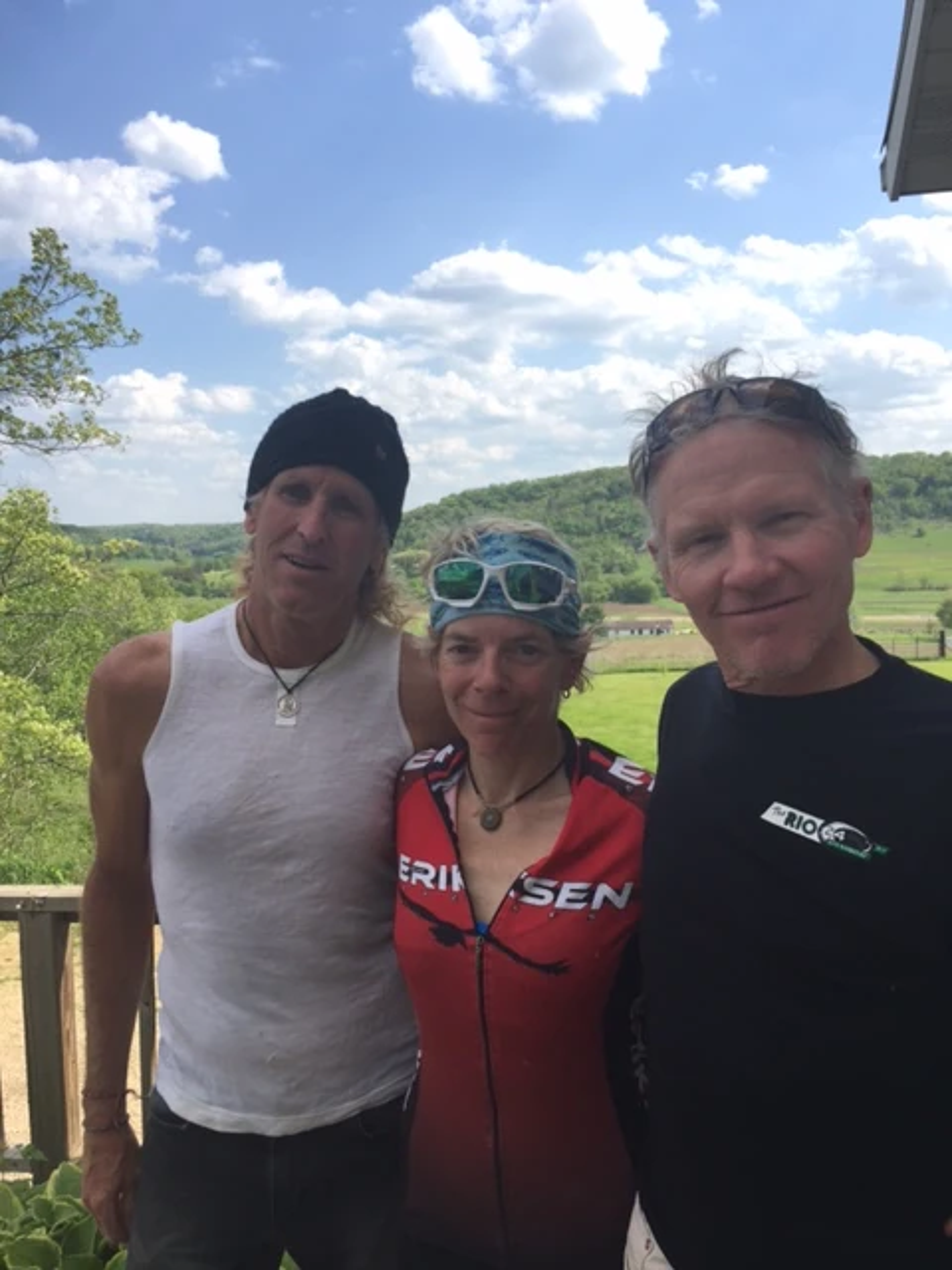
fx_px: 1063
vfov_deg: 61.7
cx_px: 476
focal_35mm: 29
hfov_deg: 48.2
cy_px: 635
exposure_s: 1/1364
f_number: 2.2
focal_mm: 4.15
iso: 32
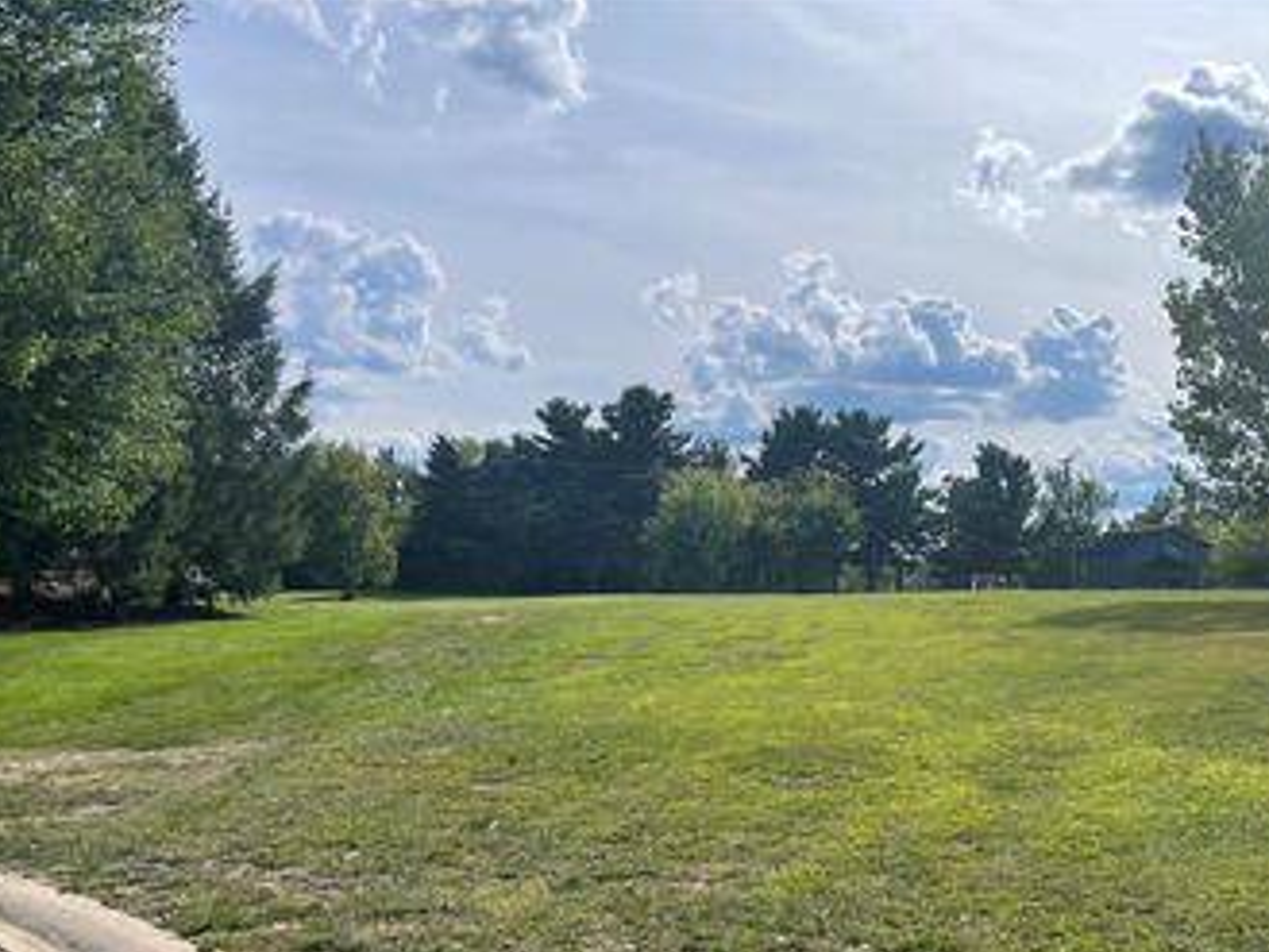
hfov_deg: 47.9
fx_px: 1394
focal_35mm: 38
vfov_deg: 36.8
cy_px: 719
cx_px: 872
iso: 32
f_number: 1.6
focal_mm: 5.1
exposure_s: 1/5376
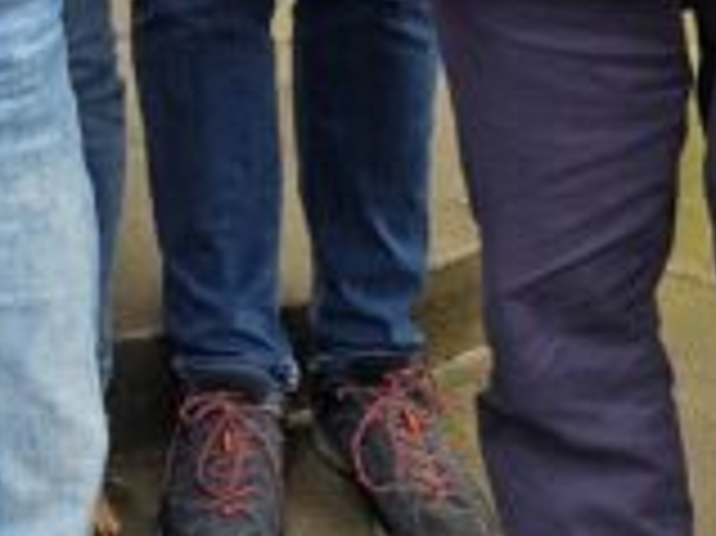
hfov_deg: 16.1
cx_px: -383
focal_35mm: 111
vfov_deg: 11.3
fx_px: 2294
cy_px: -703
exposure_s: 1/250
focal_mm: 5.4
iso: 50
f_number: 1.8
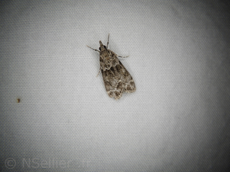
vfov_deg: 41.8
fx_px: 226
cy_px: 86
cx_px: 115
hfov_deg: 54.0
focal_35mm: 34
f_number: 4.6
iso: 125
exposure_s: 1/1000
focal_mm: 6.1
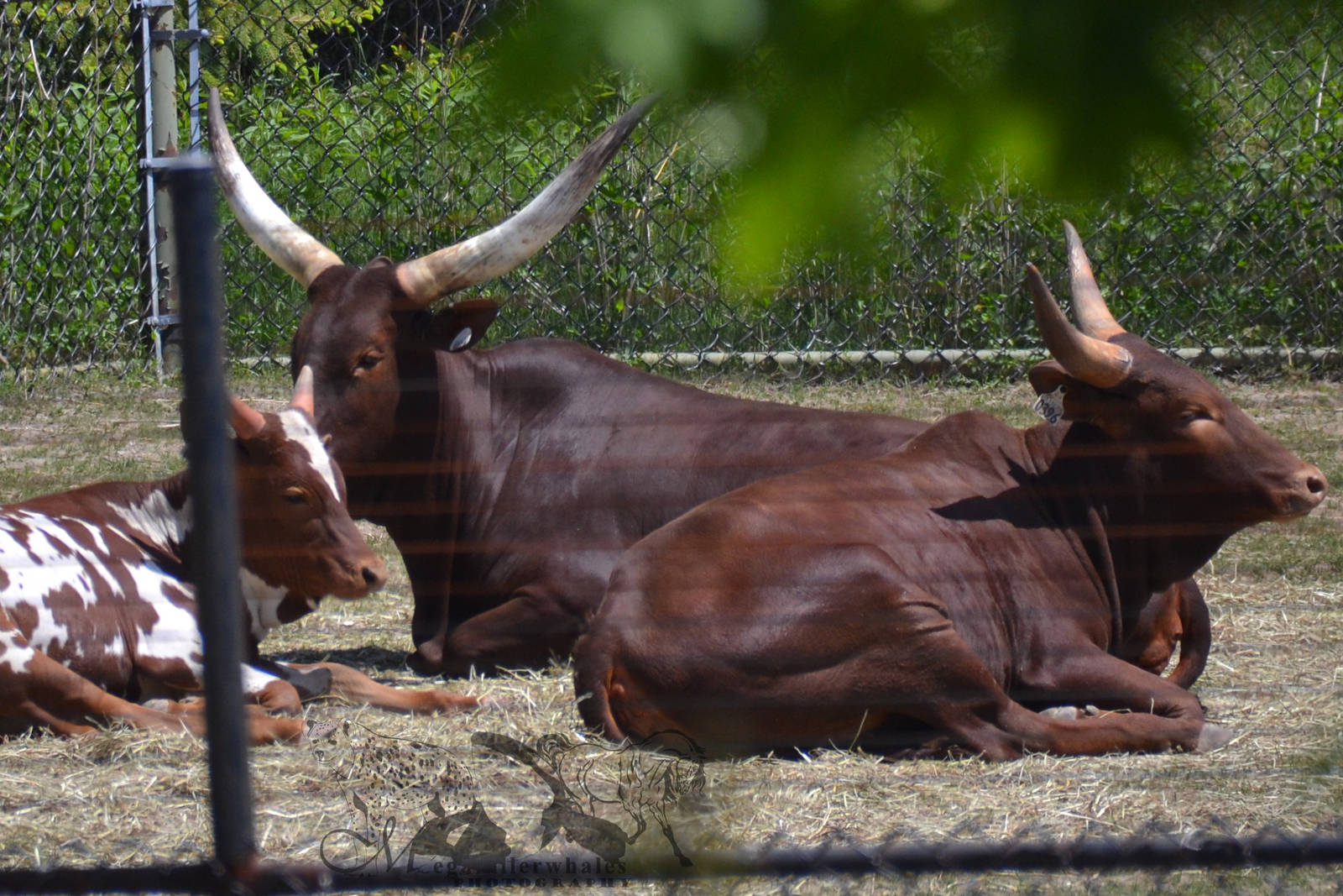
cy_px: 448
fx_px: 16788
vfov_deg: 3.1
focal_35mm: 450
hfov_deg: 4.6
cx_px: 672
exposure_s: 1/1600
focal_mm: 300
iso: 400
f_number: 5.6
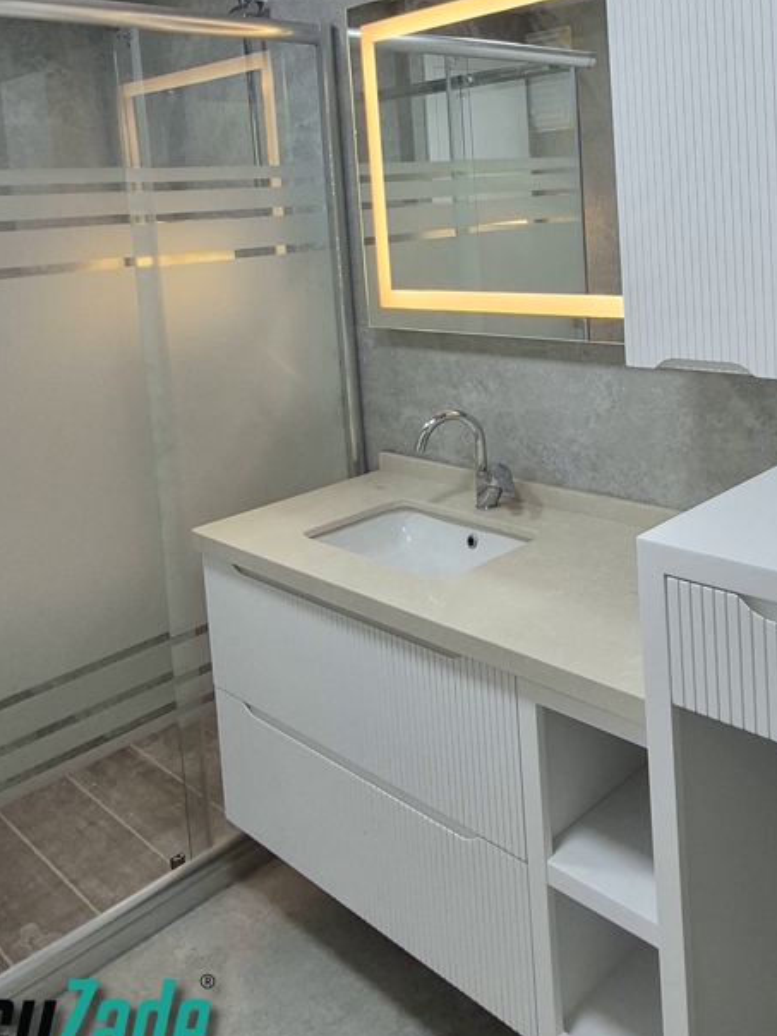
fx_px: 928
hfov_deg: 44.9
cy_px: 292
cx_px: 508
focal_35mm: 31
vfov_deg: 56.2
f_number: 2.2
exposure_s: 1/50
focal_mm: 1.74
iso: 100
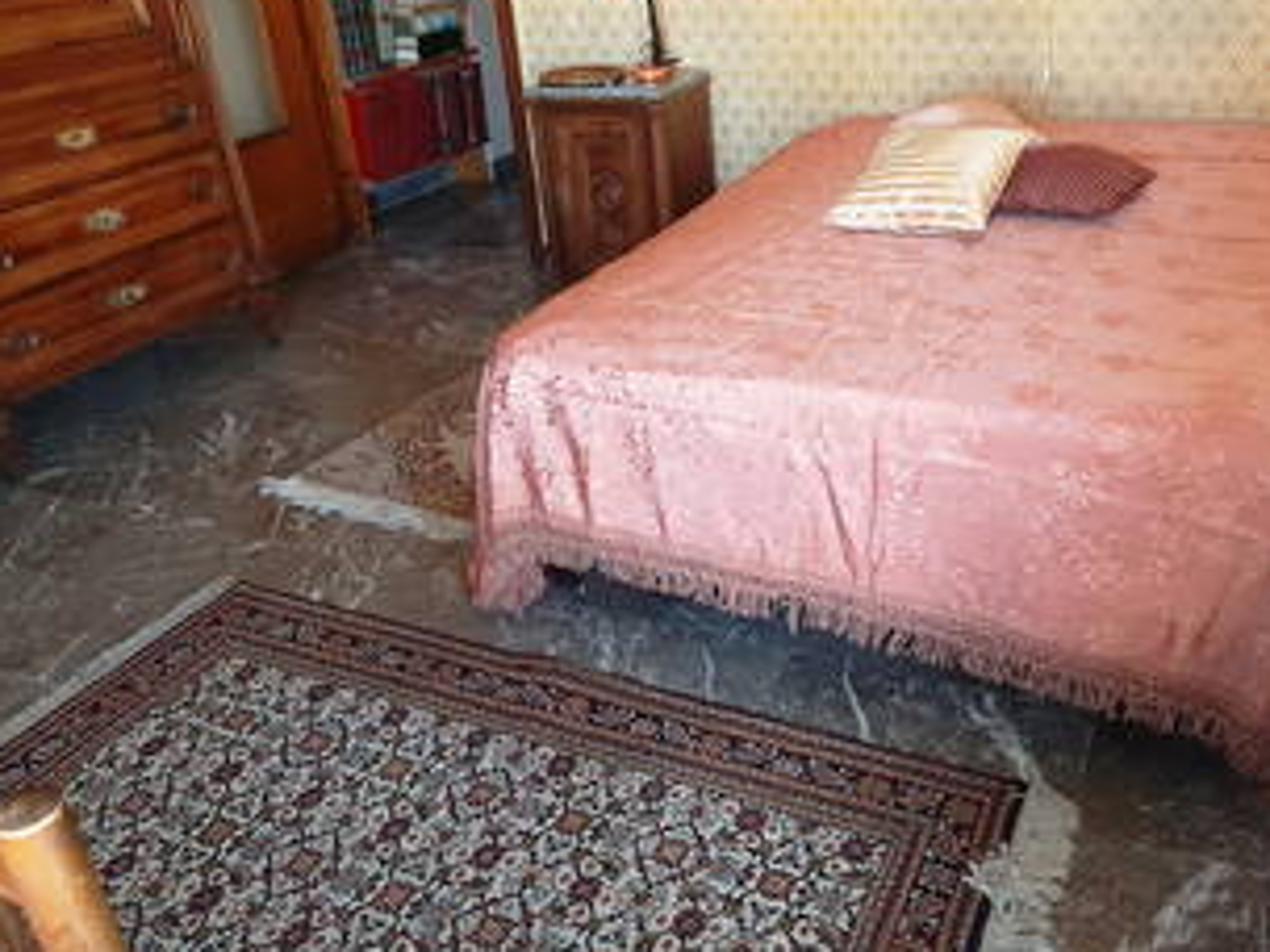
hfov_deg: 56.5
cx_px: 739
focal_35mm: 32
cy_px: 468
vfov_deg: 44.2
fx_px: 1174
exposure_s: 1/25
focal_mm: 3.93
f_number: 1.7
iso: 320
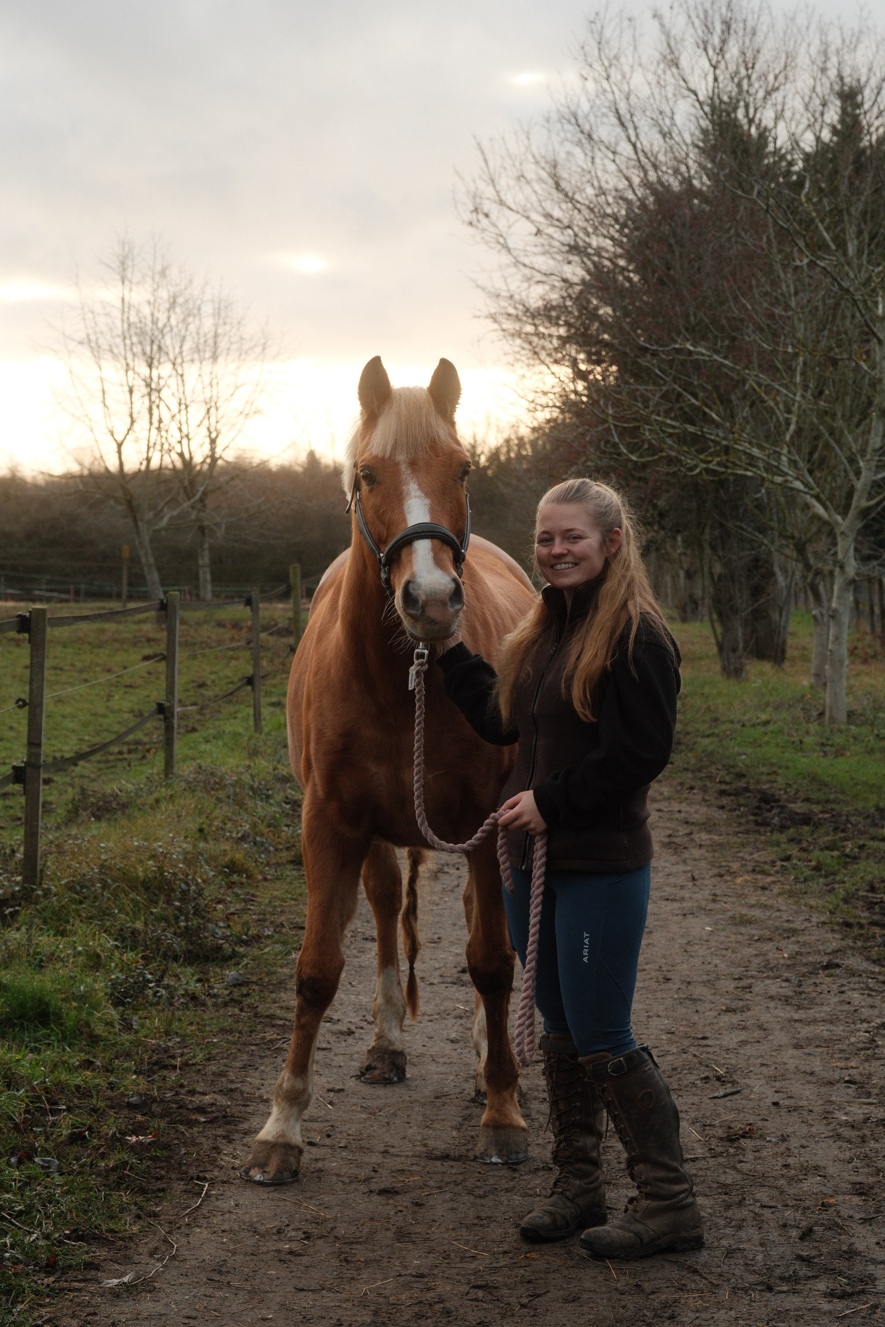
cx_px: 442
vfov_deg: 27.0
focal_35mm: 75
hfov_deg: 18.2
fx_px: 2765
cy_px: 664
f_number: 5.6
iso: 800
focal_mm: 49.8
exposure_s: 1/500
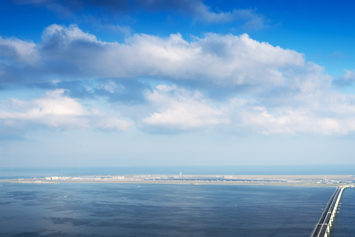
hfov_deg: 41.1
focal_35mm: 48
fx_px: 474
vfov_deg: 28.1
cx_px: 190
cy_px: 138
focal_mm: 40
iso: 100
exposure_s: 1/160
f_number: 6.3
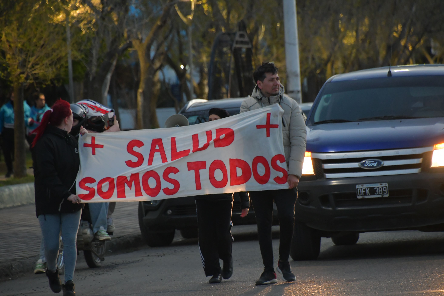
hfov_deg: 6.2
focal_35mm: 330
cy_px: 148
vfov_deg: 4.2
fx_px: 4070
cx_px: 222
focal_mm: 220
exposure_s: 1/125
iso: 2500
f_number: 6.3
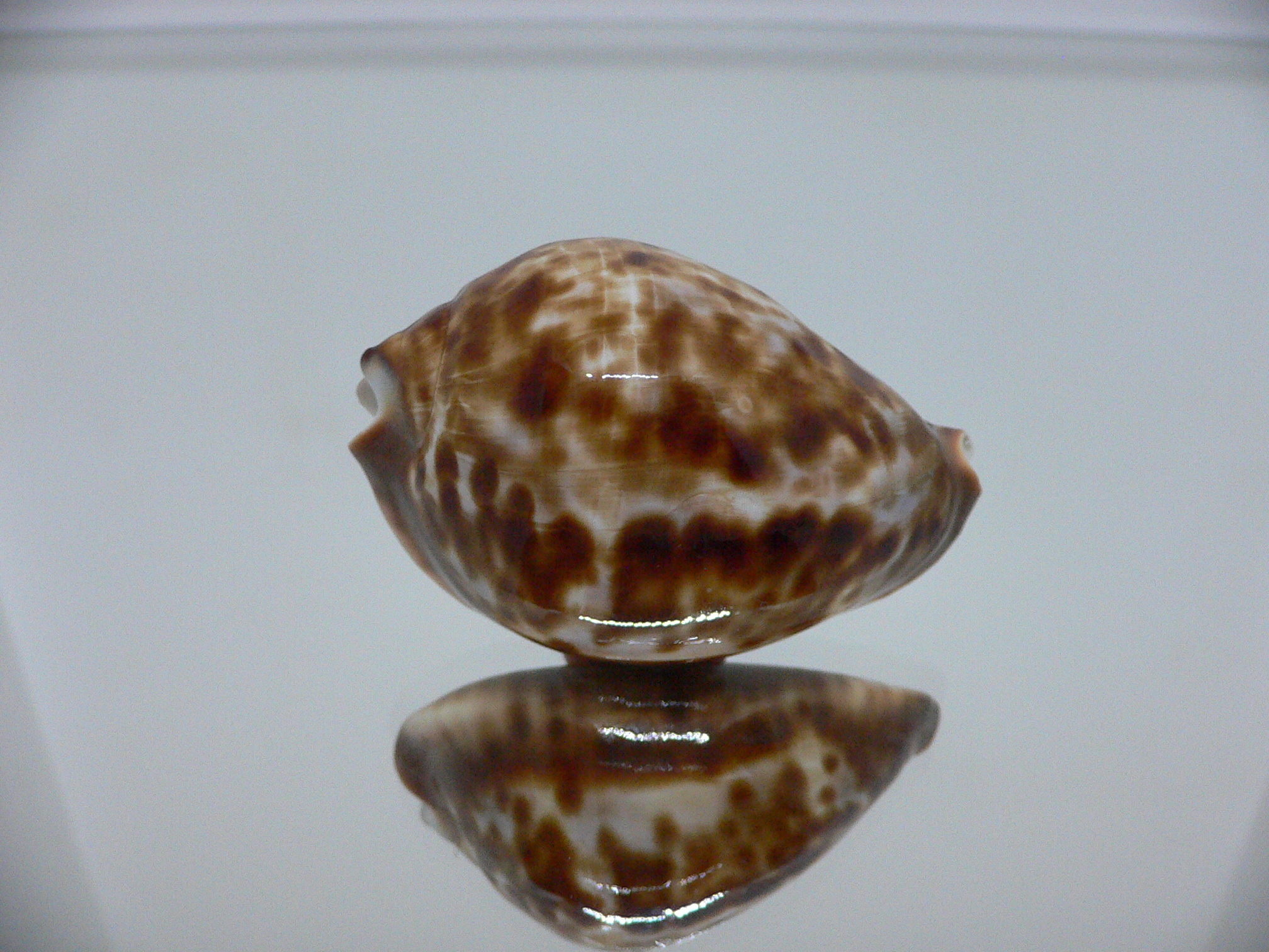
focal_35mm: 35
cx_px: 634
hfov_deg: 52.6
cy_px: 476
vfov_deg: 40.7
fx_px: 1283
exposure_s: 1/60
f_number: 2.8
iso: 200
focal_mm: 4.6
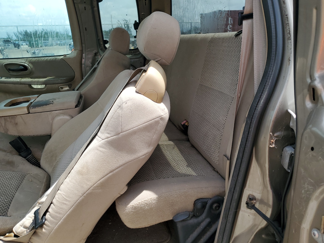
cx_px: 162
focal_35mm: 26
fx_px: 243
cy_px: 122
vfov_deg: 53.1
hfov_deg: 67.3
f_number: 1.5
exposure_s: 1/1000
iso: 50
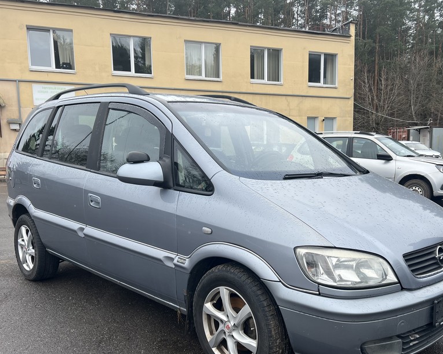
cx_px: 268
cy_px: 219
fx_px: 446
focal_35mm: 34
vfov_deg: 43.0
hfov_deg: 52.4
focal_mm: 5.7
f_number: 1.5
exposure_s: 1/1361
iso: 50
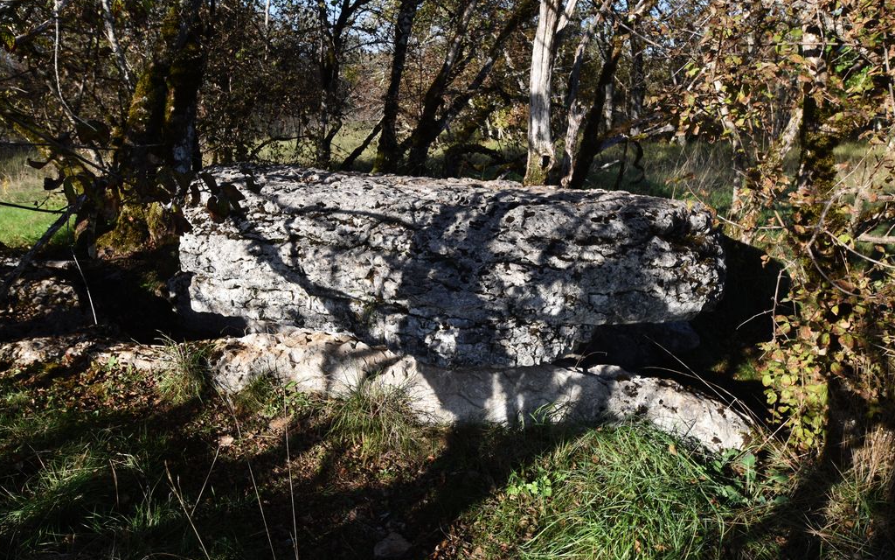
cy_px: 257
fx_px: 574
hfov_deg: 75.9
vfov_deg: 51.9
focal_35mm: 24
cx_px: 451
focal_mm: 15
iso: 200
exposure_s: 1/250
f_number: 8
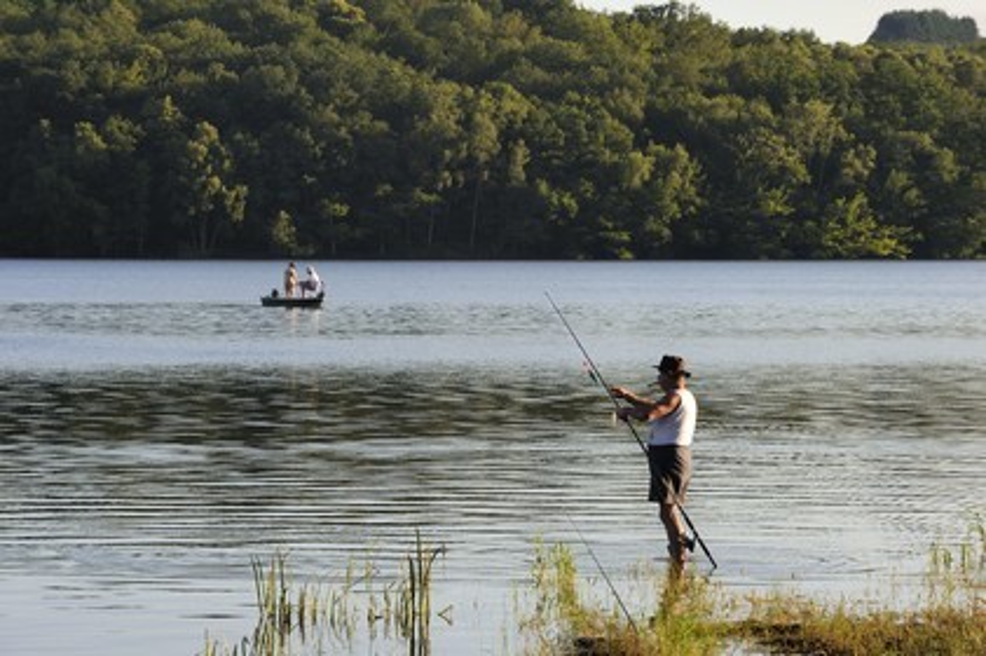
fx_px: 4789
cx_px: 493
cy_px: 328
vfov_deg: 7.8
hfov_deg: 11.8
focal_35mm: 175
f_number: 13
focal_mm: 175
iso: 400
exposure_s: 1/250
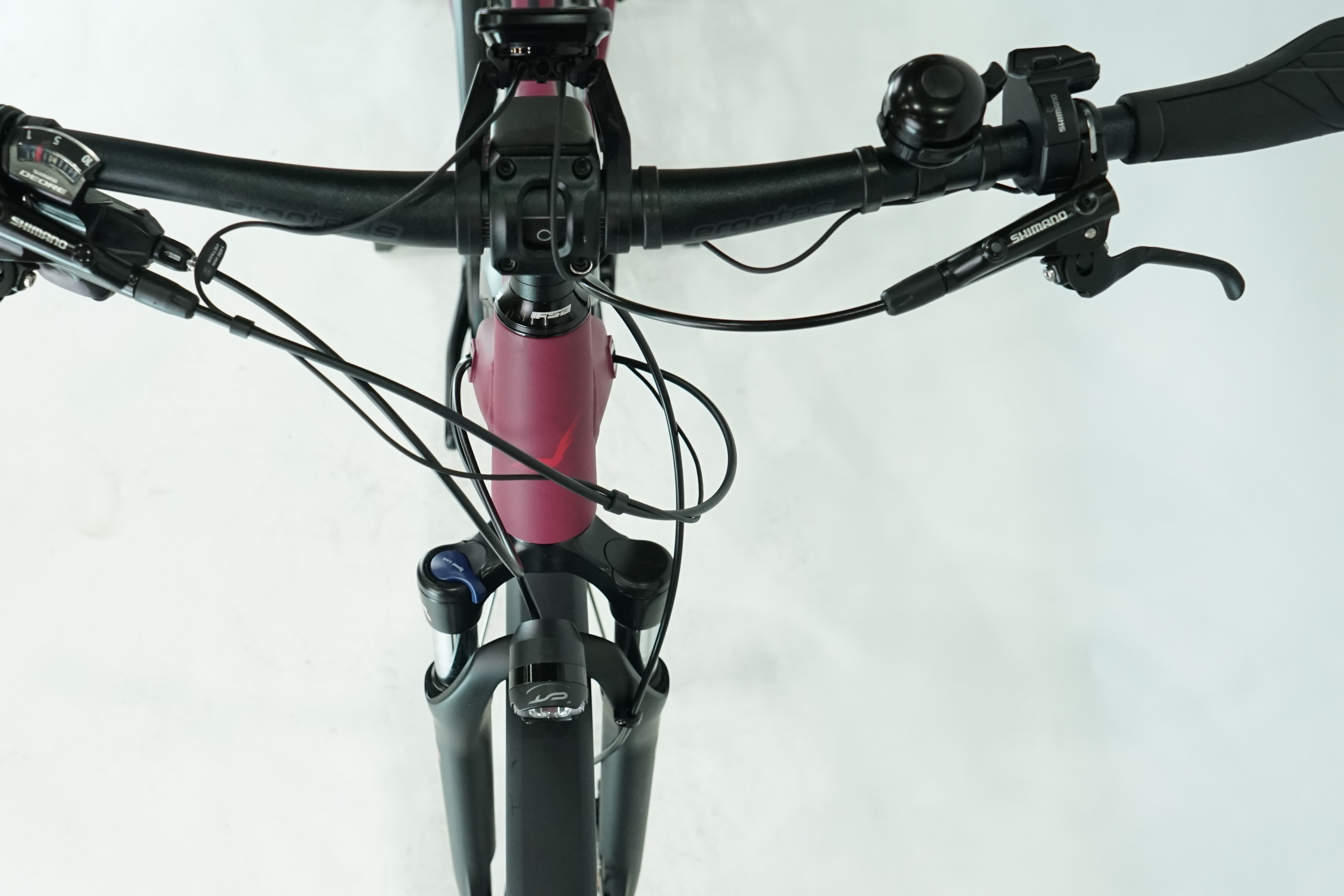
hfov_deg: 48.2
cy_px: 617
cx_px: 538
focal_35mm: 40
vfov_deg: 33.0
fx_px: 1493
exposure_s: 1/200
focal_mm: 28
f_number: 5.6
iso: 1600
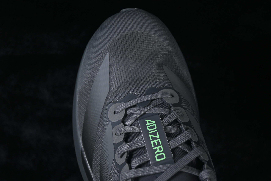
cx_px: 136
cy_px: 90
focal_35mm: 75
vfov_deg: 18.2
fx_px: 565
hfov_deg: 27.0
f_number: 6.3
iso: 160
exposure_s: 1/60
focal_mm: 50
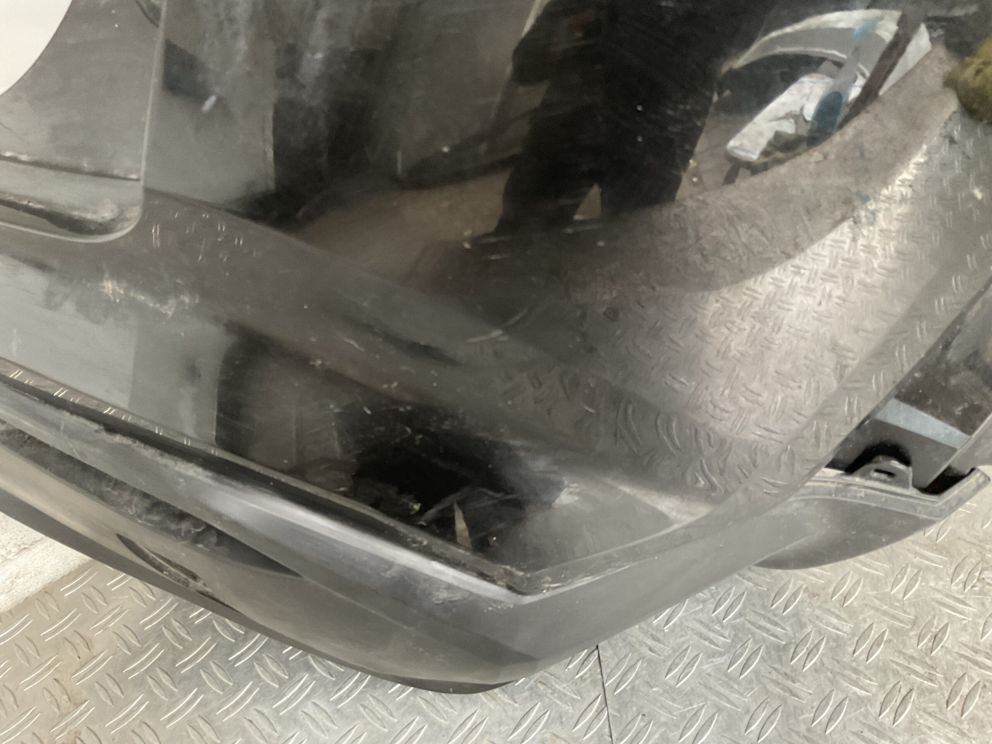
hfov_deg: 61.7
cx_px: 496
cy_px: 372
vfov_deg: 48.2
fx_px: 831
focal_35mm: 29
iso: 250
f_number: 1.8
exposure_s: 1/40
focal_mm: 3
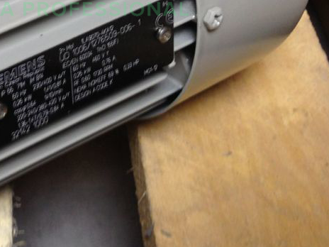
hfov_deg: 20.6
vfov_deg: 15.8
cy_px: -23
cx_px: -30
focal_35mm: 91
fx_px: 865
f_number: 2.4
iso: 64
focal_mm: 4.12
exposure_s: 1/20
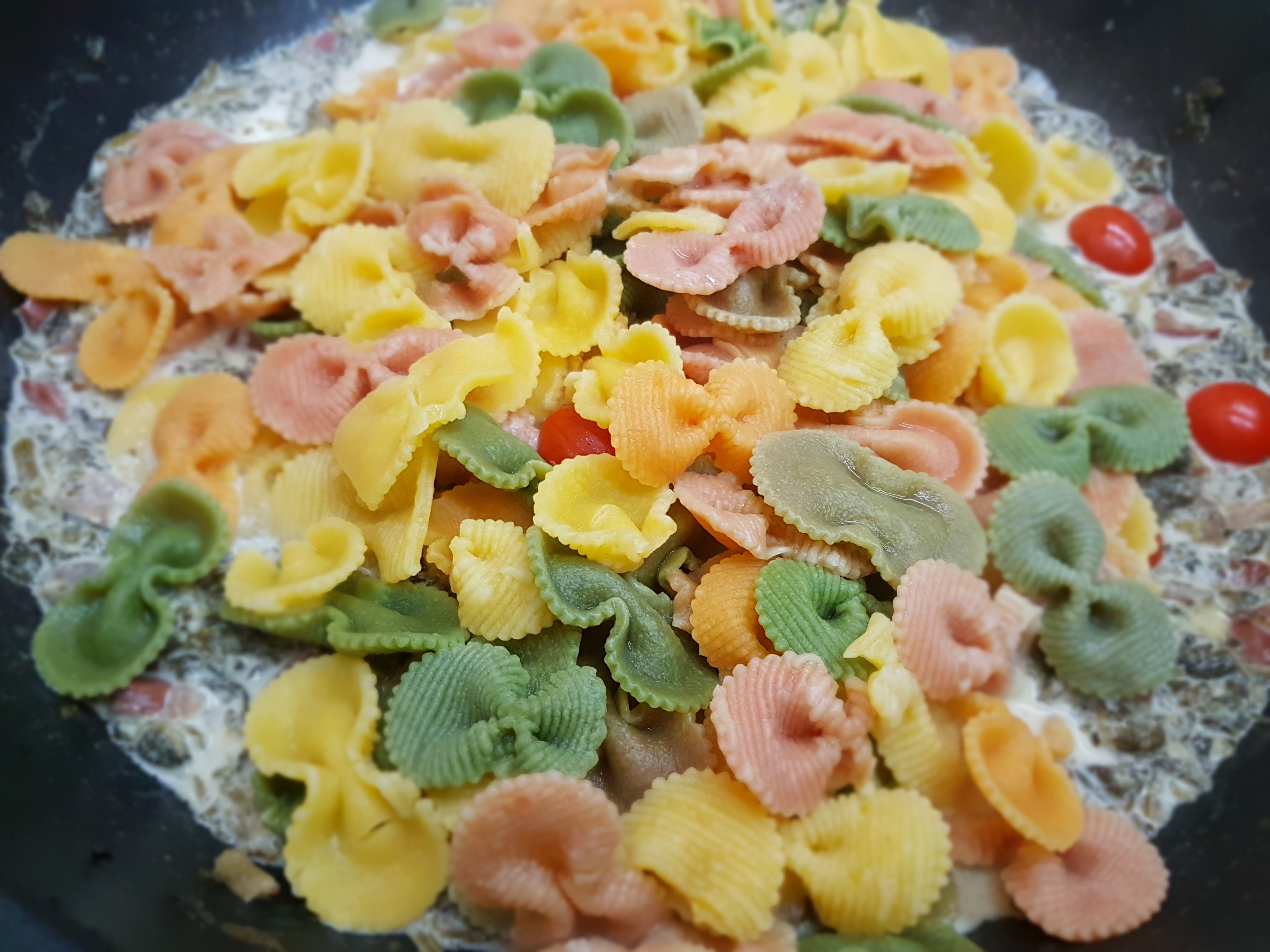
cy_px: 476
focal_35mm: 26
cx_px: 635
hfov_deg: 67.3
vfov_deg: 53.1
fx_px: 954
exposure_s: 1/50
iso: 160
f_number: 1.7
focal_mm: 4.2
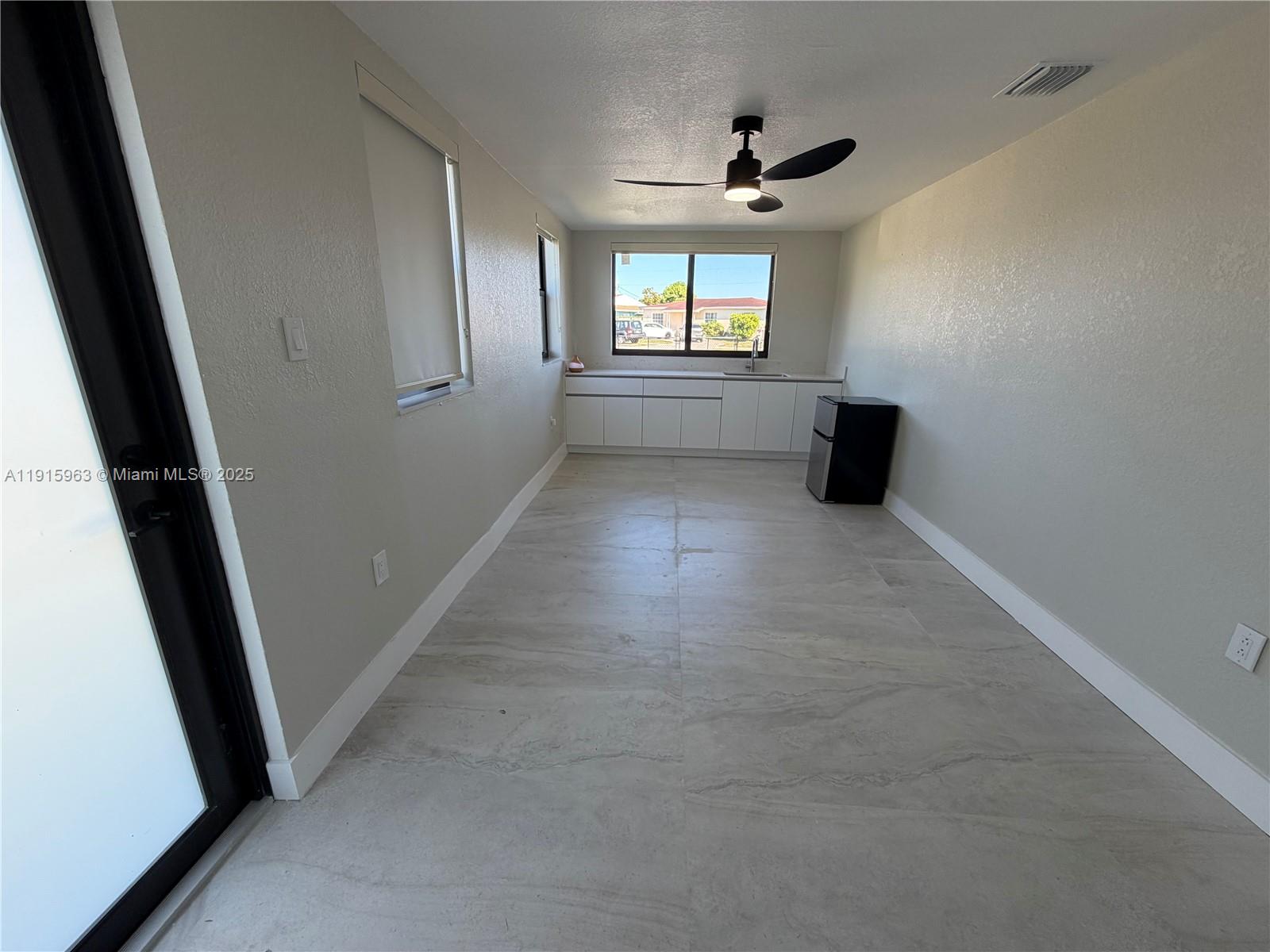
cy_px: 476
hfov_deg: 102.1
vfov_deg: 85.7
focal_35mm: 14
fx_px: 514
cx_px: 635
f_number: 2.2
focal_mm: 2.22
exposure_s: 1/120
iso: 80
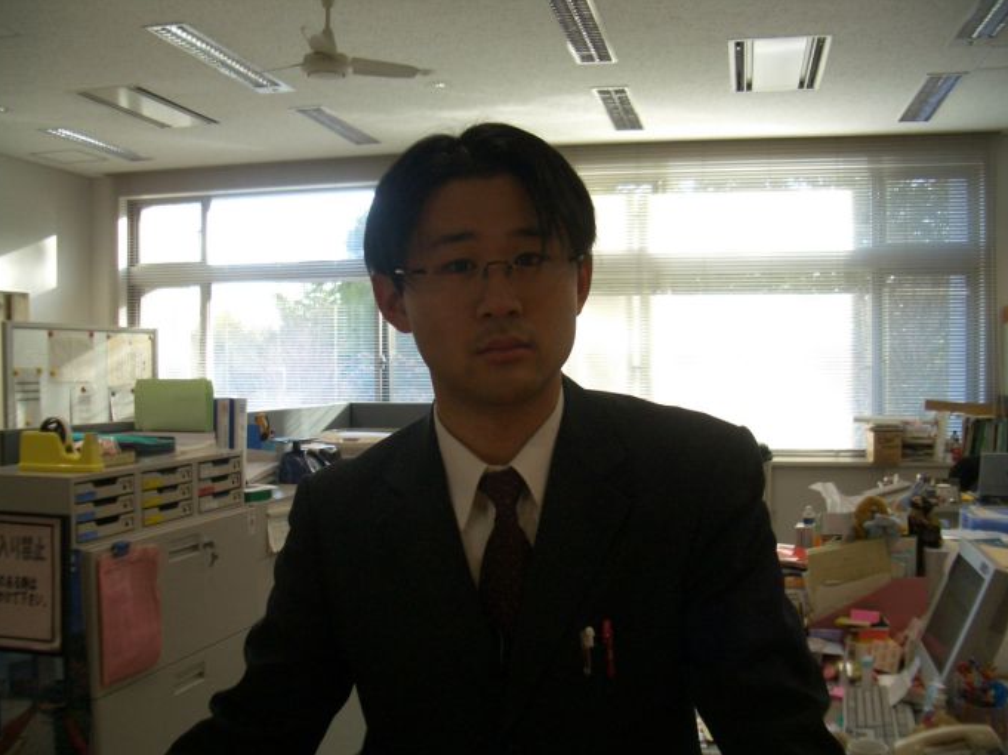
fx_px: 1048
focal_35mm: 36
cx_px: 509
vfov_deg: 39.6
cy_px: 387
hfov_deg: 51.4
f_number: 2.6
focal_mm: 5.8
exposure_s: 1/60
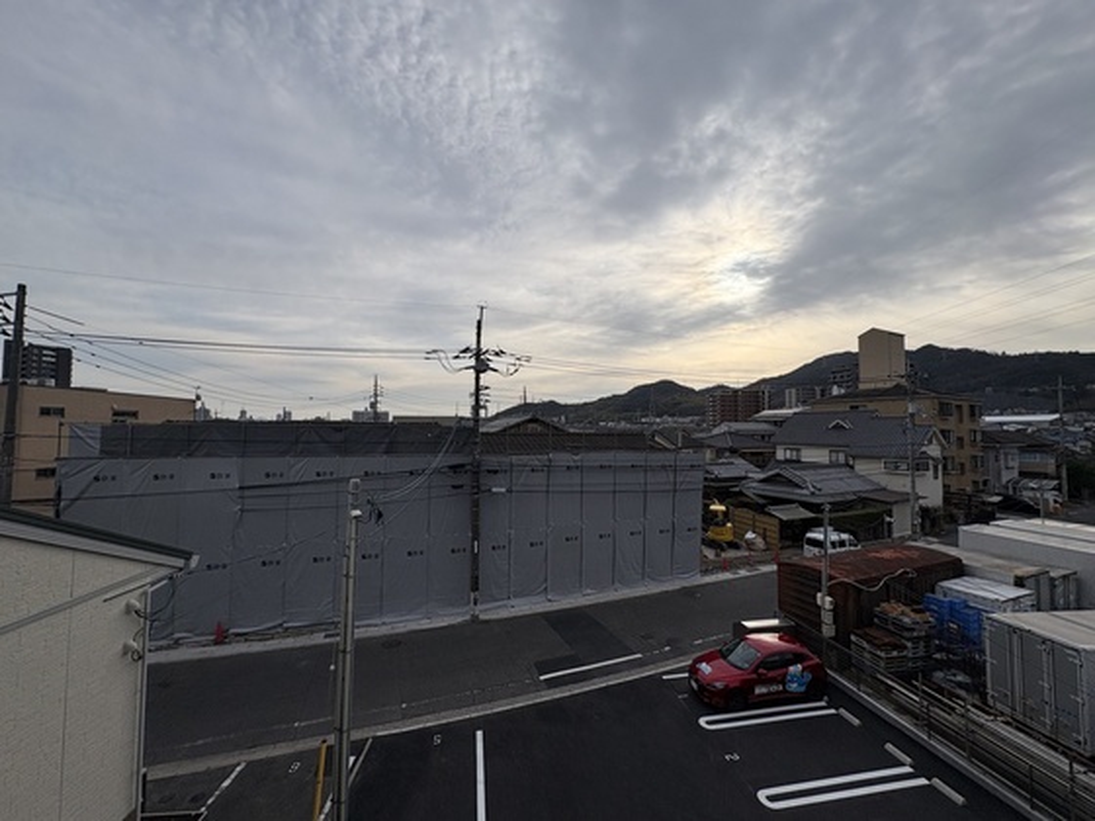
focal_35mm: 14
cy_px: 410
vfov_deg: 85.7
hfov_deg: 102.1
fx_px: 443
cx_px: 548
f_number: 2.2
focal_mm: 2.22
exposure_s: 1/2985
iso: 40
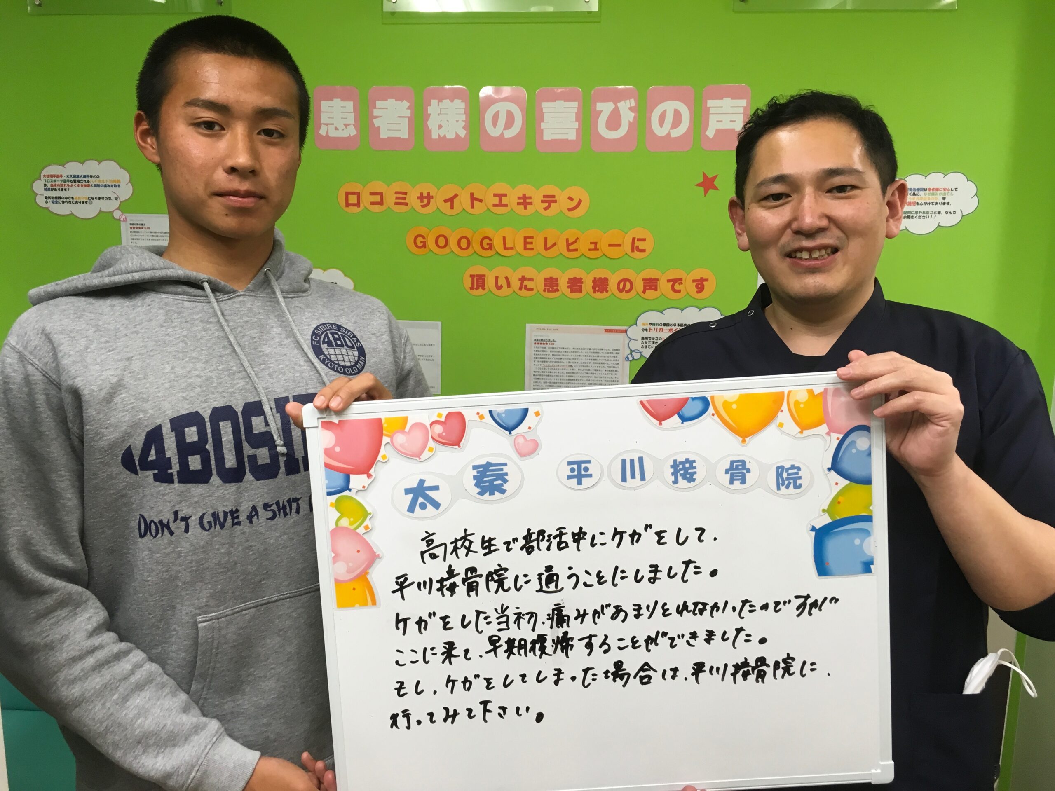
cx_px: 528
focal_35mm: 29
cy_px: 396
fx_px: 884
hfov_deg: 61.7
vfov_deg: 48.2
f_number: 2.2
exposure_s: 1/30
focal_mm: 4.15
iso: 50
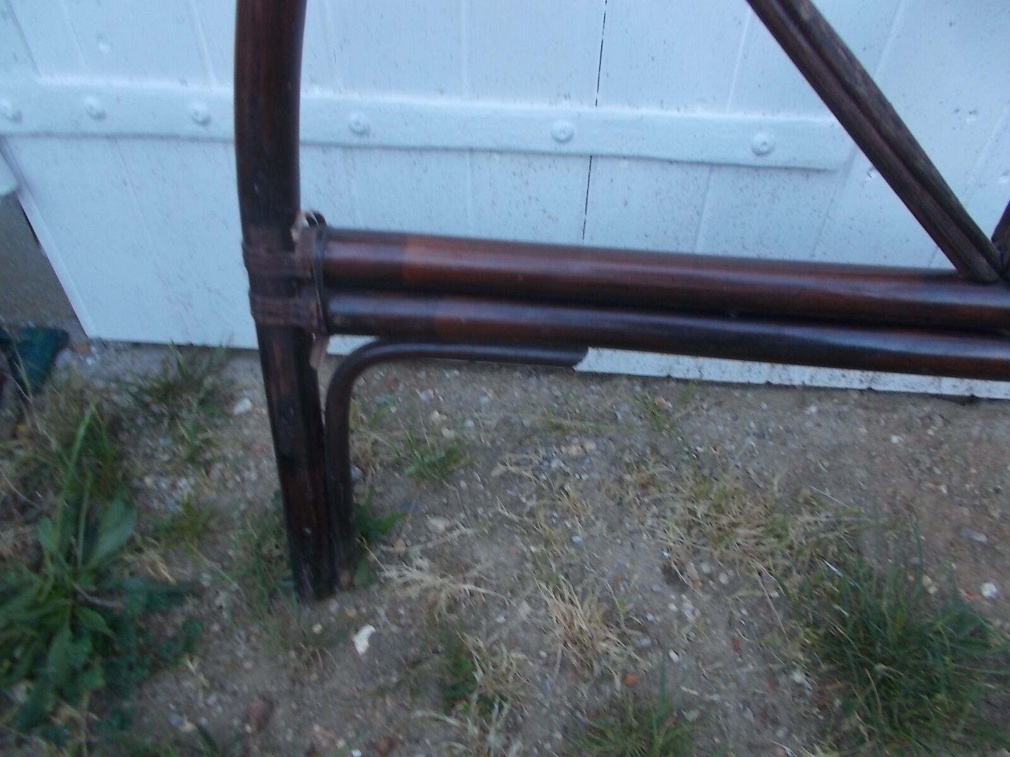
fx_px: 759
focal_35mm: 26
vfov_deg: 53.1
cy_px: 378
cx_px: 505
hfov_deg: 67.3
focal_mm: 4.6
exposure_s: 1/40
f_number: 3.2
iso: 80
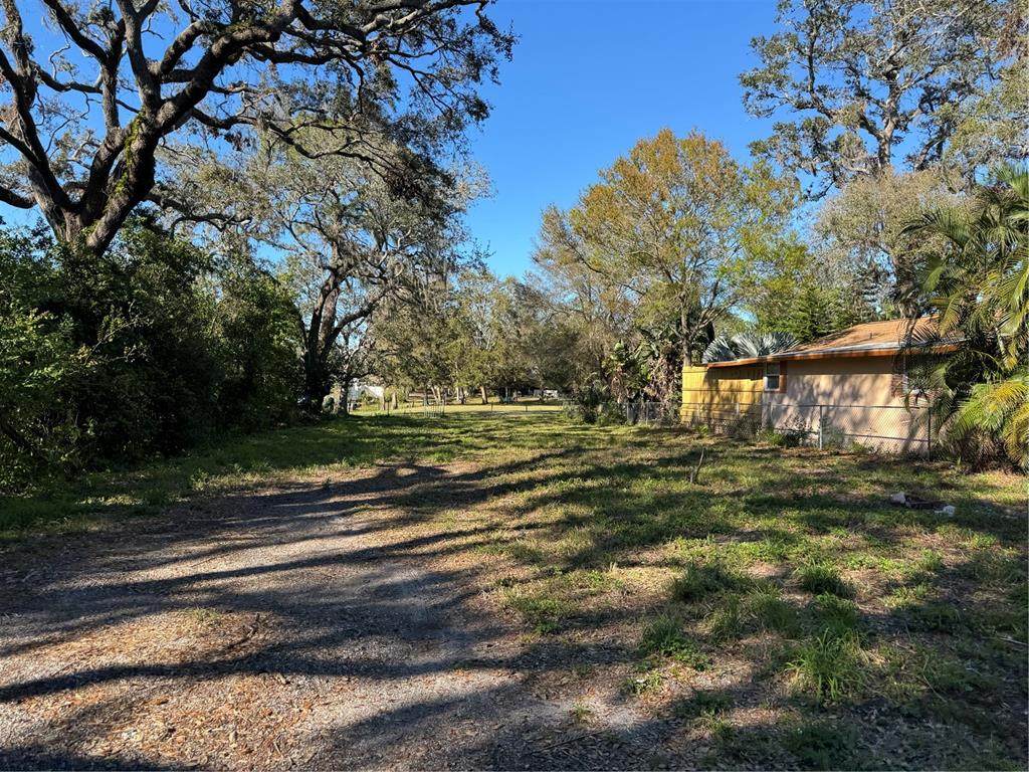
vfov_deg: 56.8
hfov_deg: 71.6
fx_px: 713
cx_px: 514
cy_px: 386
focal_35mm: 24
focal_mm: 6.76
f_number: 1.78
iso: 80
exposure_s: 1/1767
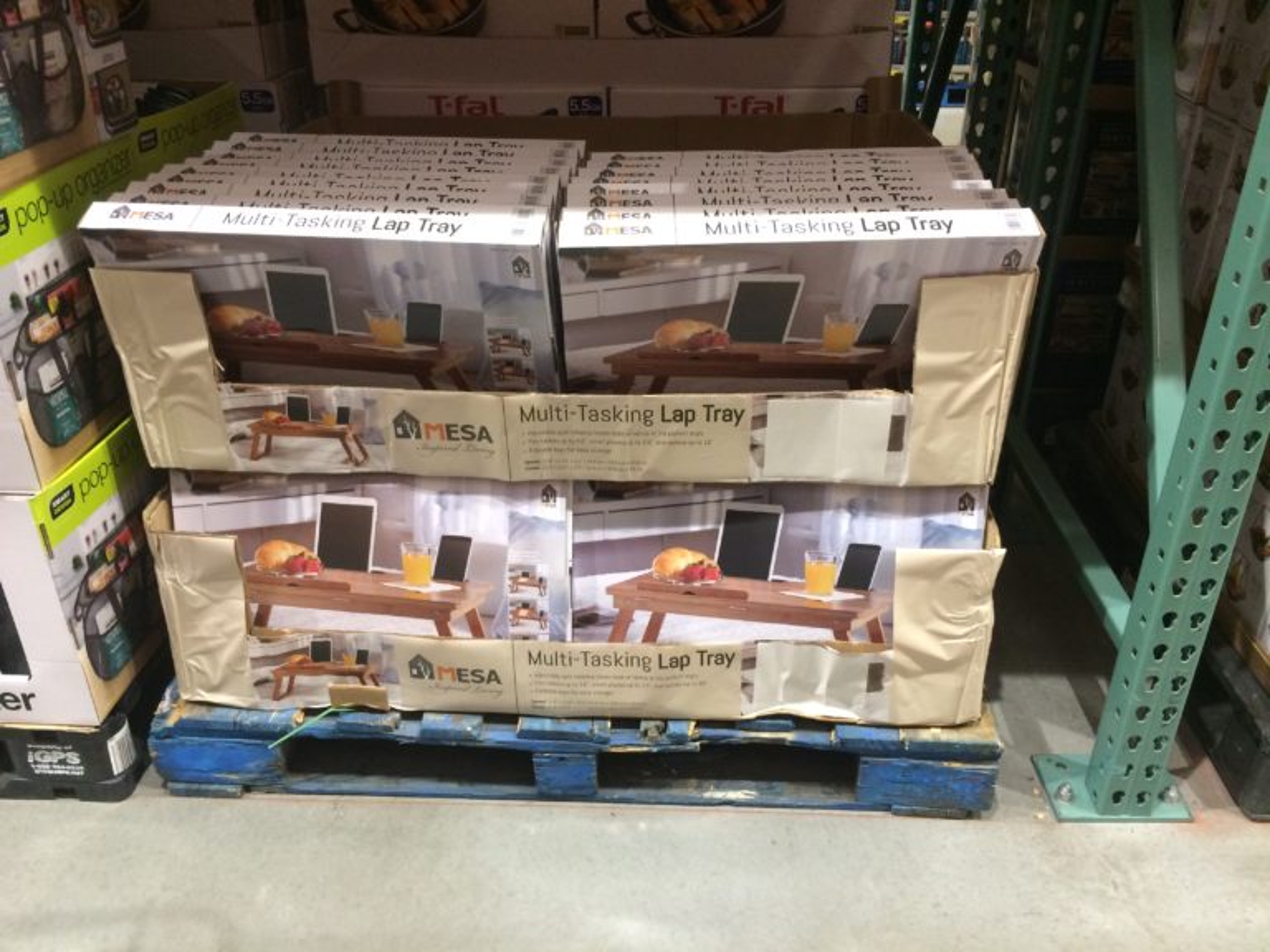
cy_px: 476
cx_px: 635
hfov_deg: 61.7
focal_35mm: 29
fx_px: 1064
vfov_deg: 48.2
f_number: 2.2
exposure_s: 1/30
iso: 160
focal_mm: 4.15
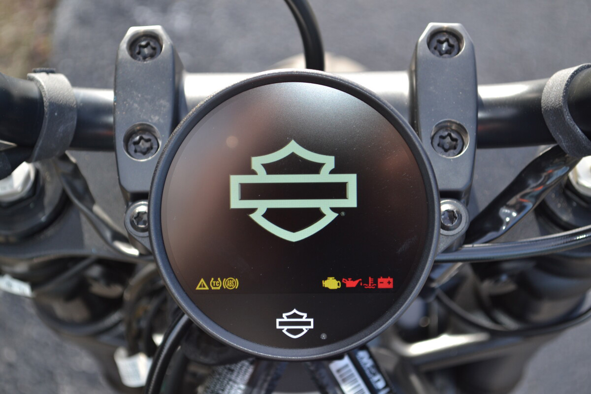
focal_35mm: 78
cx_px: 296
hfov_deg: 26.0
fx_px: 1280
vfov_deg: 17.5
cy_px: 197
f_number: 5.6
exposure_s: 1/125
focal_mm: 52
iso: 200
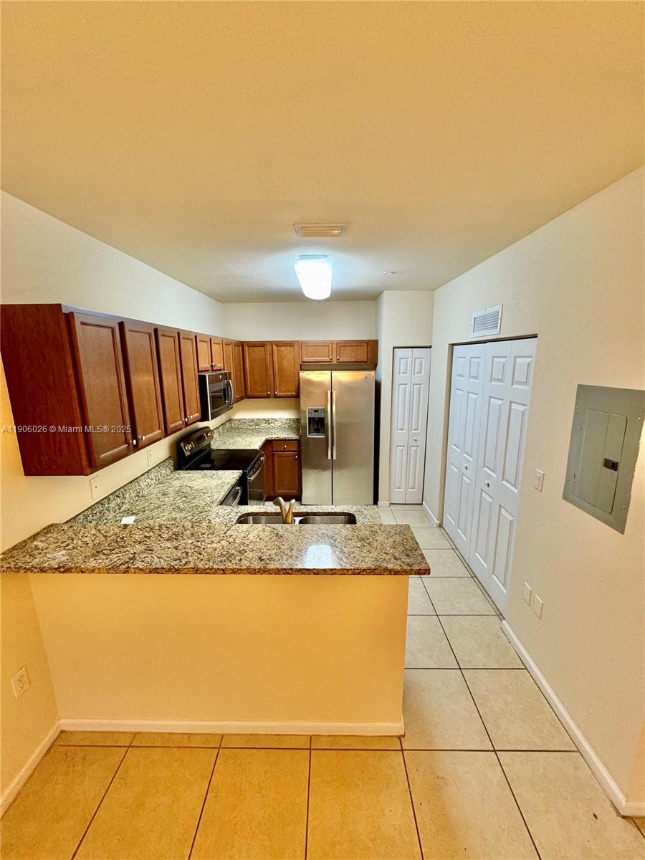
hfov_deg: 85.7
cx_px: 322
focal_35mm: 14
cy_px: 430
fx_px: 348
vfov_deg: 102.1
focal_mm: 2.22
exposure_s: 1/60
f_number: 2.2
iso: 200
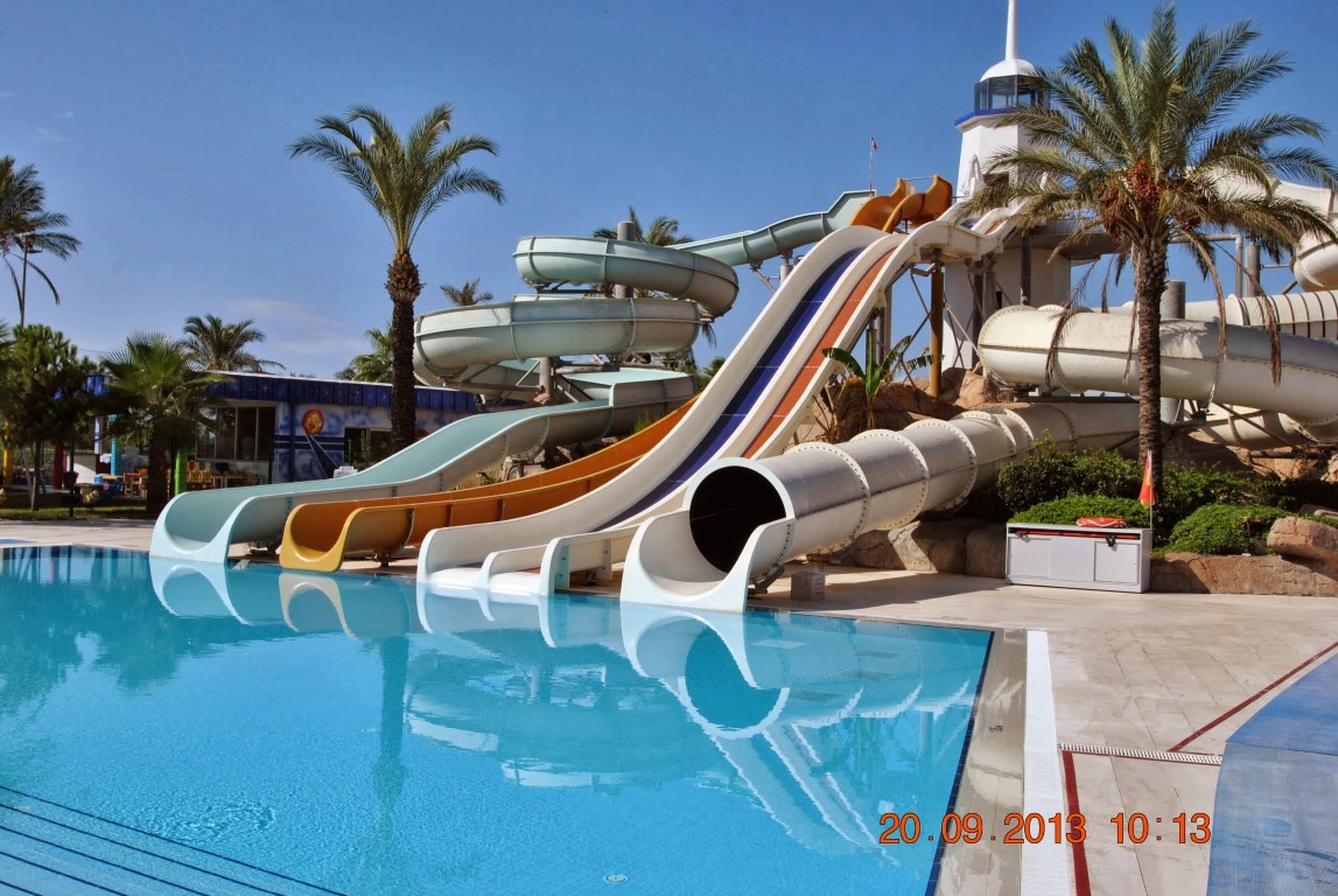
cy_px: 448
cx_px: 669
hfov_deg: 53.1
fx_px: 1340
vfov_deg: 37.0
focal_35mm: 36
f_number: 9
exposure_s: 1/320
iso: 100
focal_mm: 24
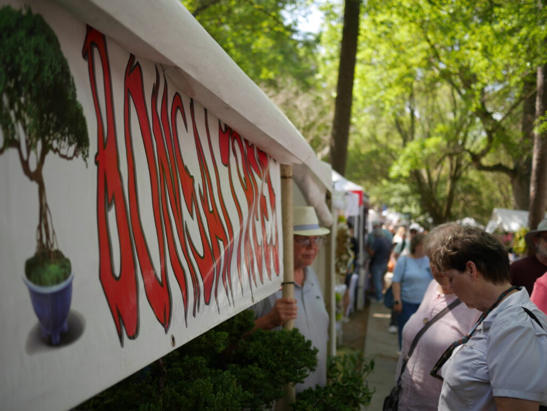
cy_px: 206
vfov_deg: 36.0
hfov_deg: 46.8
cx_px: 274
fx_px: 632
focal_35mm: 40
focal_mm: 20
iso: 200
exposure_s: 1/1300
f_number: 1.8
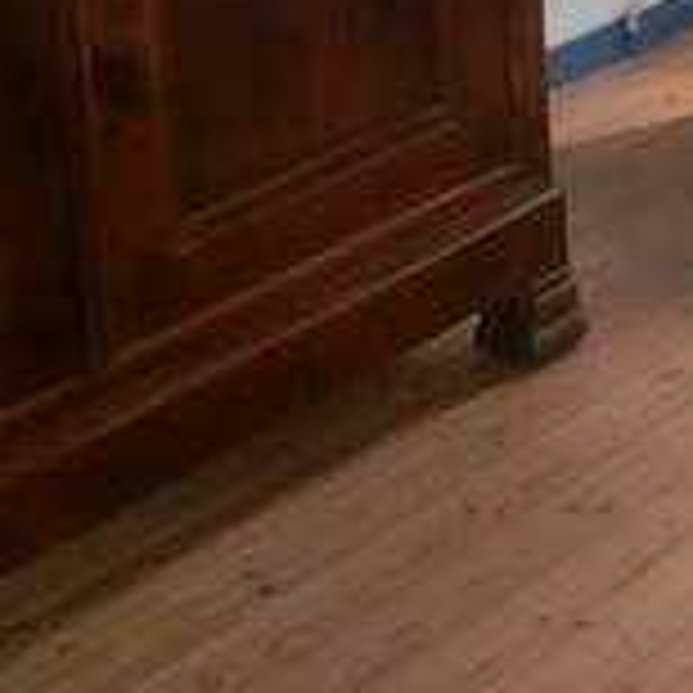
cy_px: -351
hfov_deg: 15.3
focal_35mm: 109
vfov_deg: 14.8
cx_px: 878
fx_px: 2469
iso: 200
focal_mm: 4.2
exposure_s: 1/30
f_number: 3
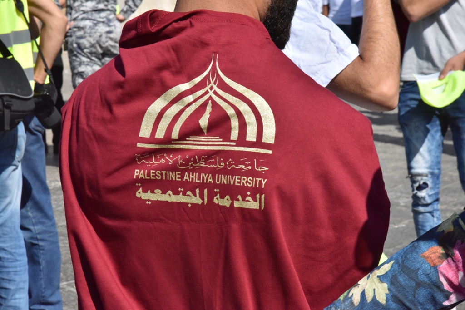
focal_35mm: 120
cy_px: 155
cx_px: 232
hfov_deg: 17.1
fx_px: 1550
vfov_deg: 11.4
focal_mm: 120
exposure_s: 1/2000
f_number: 22
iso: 3200
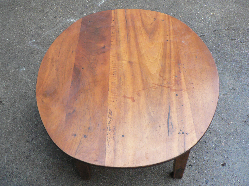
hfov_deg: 51.4
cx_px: 124
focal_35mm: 36
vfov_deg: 39.7
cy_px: 93
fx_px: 259
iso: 200
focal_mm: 6
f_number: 2.8
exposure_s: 1/15
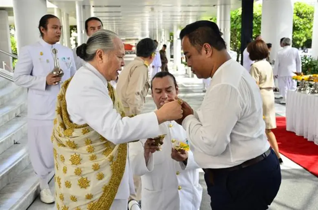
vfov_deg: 29.7
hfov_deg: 43.7
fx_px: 397
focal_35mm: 45
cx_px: 159
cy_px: 105
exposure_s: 1/160
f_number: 4
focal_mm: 30
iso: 160
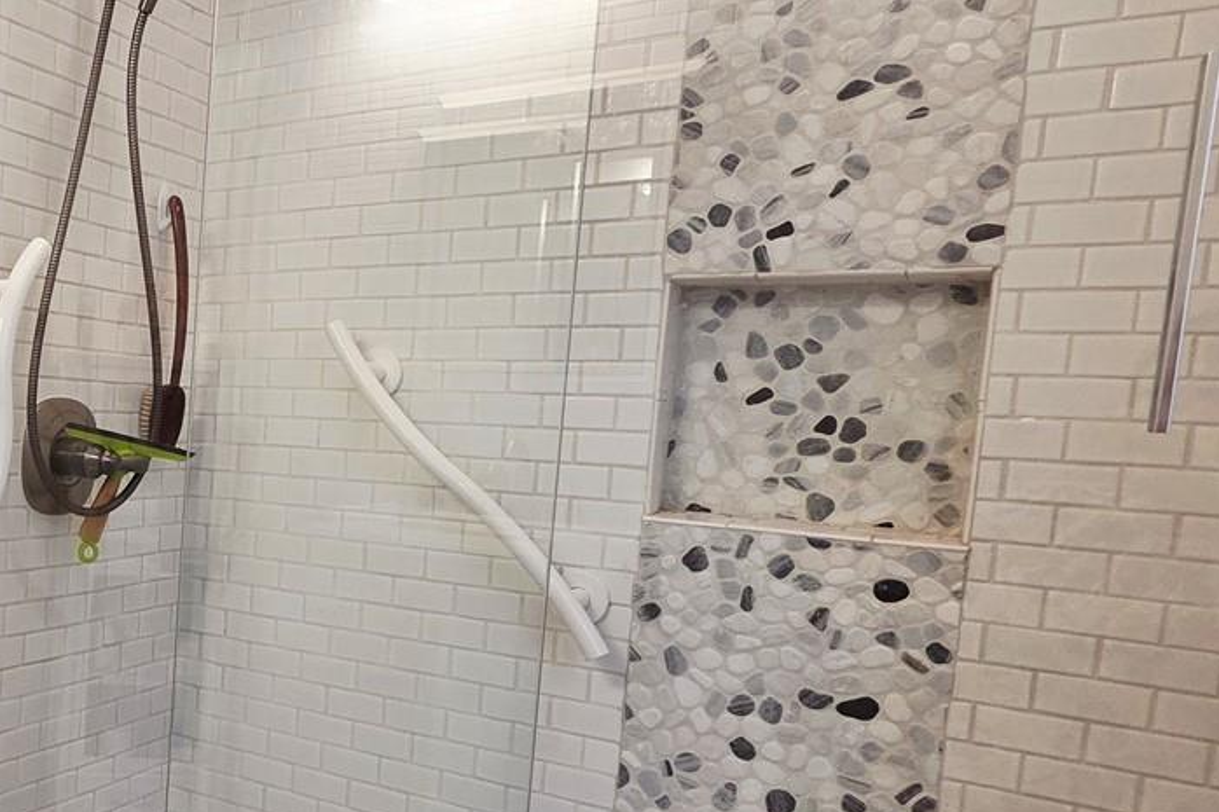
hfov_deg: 50.1
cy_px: 513
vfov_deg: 42.0
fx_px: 1049
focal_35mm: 31
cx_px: 26
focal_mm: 2.2
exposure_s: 1/60.2
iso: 200
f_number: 2.2
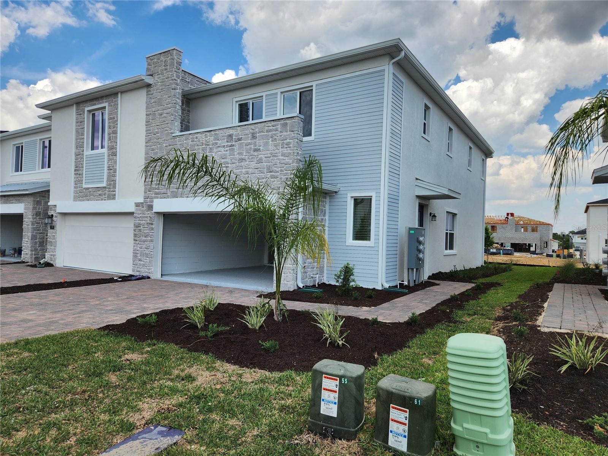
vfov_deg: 58.9
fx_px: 404
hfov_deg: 73.9
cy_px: 228
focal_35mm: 23
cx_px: 304
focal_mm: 5.4
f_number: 1.8
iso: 20
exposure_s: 1/1276
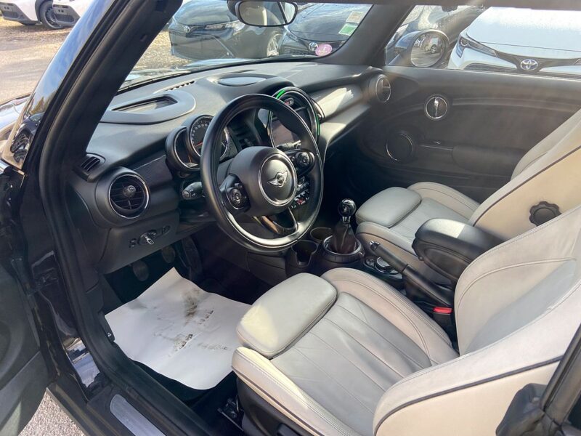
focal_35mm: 26
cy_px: 218
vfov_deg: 53.1
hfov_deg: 67.3
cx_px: 290
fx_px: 436
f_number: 1.8
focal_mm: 4.25
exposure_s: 1/288
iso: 32
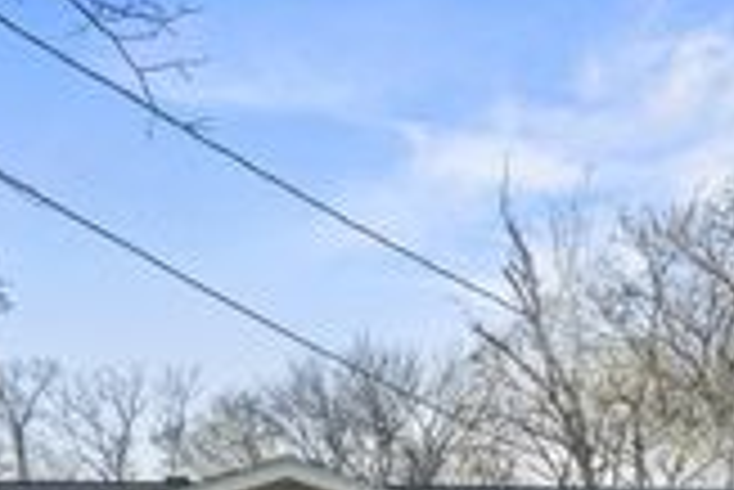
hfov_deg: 39.2
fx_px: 1031
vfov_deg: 23.6
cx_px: 356
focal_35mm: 51
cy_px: 636
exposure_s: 1/60
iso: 400
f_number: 9
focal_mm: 11
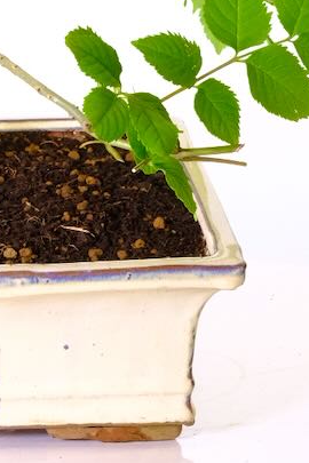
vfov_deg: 7.4
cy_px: -182
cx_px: -69
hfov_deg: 5.0
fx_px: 3540
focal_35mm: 275
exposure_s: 1/15
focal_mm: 57.8
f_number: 13
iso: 2500
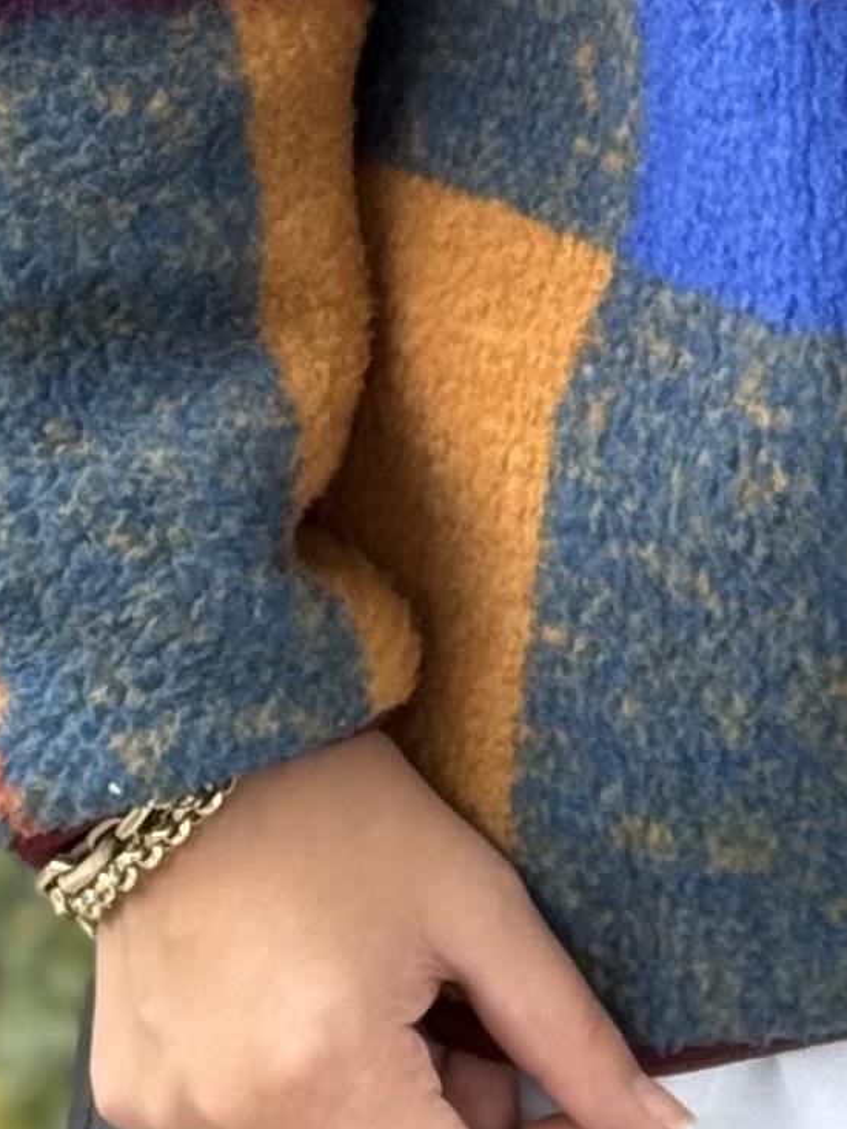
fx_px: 8610
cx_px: 1081
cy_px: -667
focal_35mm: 264
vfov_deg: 7.4
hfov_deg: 5.6
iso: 125
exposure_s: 1/228
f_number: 1.78
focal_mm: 6.76
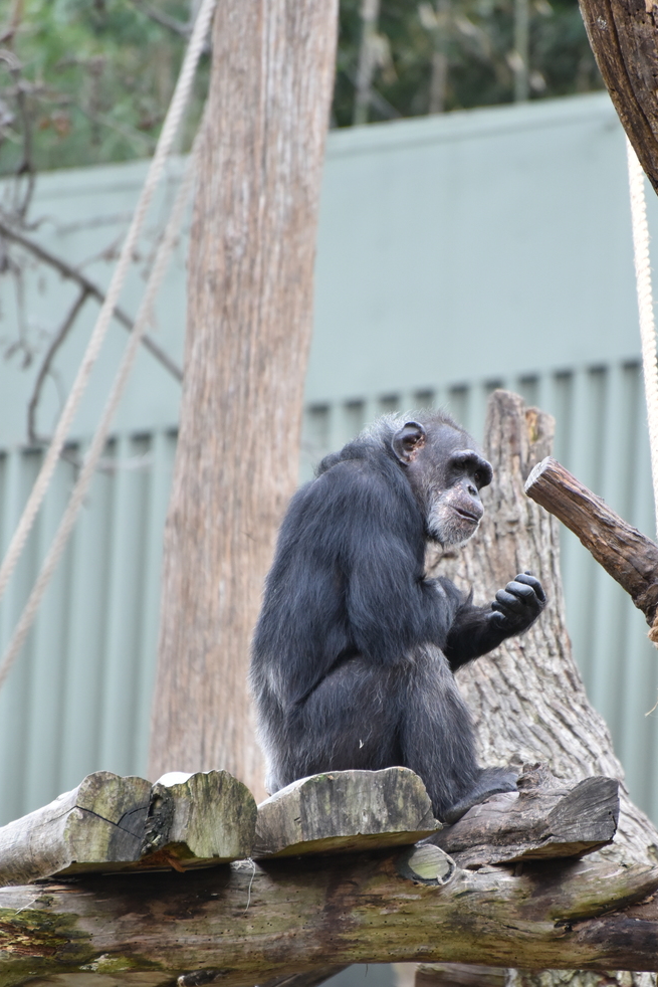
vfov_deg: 5.3
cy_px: 614
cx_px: 378
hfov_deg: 3.5
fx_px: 10715
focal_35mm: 391
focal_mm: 300
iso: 2000
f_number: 5.6
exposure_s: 1/640
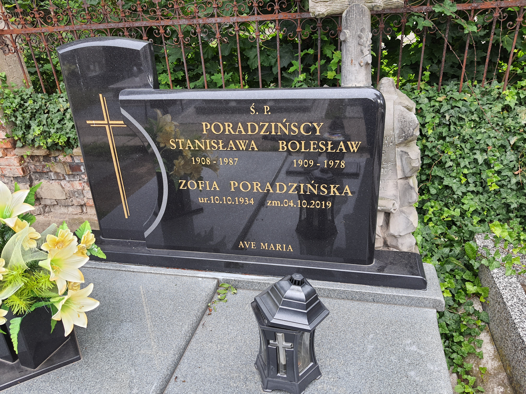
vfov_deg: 53.1
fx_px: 395
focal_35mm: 26
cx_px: 263
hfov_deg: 67.3
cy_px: 197
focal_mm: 4.32
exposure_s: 1/186
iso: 50
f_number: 1.7
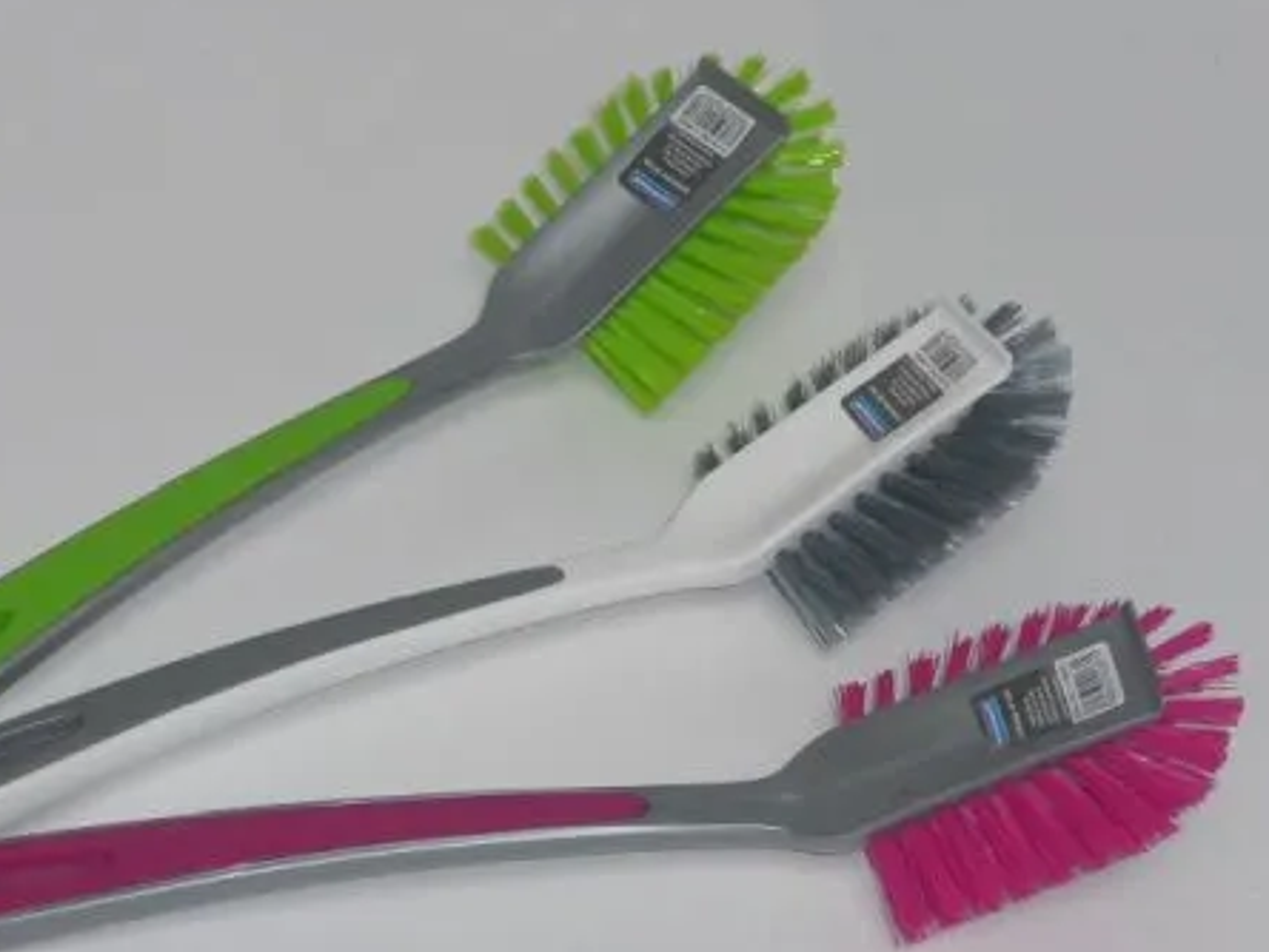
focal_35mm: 116
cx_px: 542
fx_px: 4254
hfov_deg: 17.0
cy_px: 604
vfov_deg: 12.8
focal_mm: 17
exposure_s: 1/60
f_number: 4.5
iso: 400
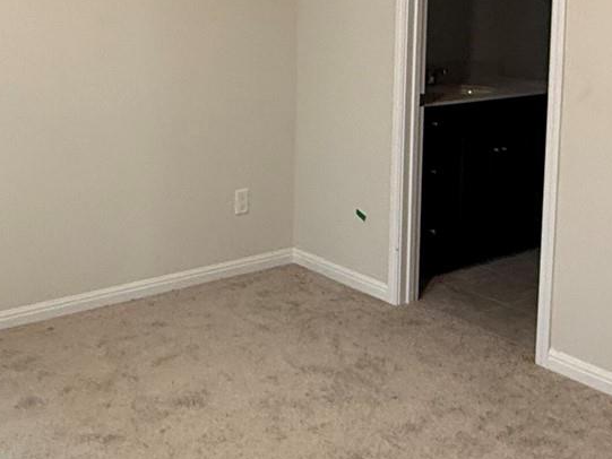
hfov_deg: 35.9
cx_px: 226
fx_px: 937
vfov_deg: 26.6
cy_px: 47
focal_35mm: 53
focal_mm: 2.22
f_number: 2.2
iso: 250
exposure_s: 1/60
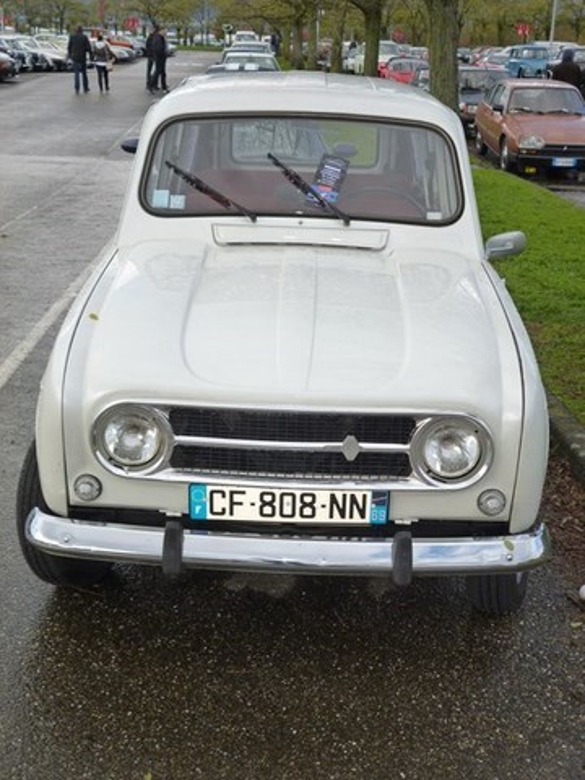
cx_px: 292
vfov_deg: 39.7
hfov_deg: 30.3
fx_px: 1082
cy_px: 390
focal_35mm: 48
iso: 160
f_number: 4
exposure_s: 1/400
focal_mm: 8.6
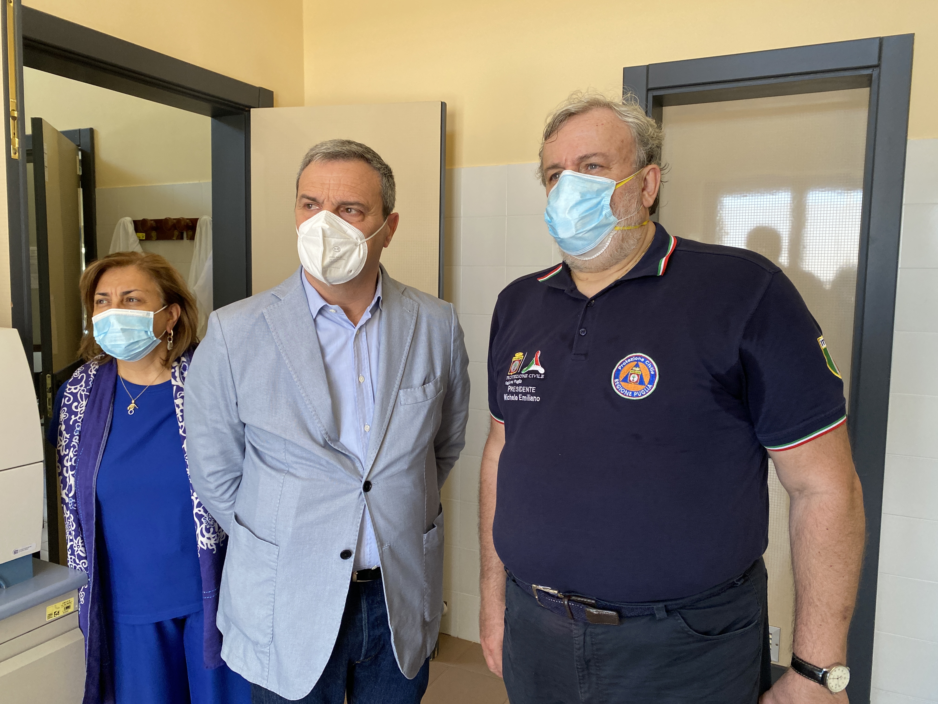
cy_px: 352
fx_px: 705
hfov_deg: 67.3
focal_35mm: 26
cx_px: 469
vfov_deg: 53.1
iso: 125
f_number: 1.8
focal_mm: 4.25
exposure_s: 1/121
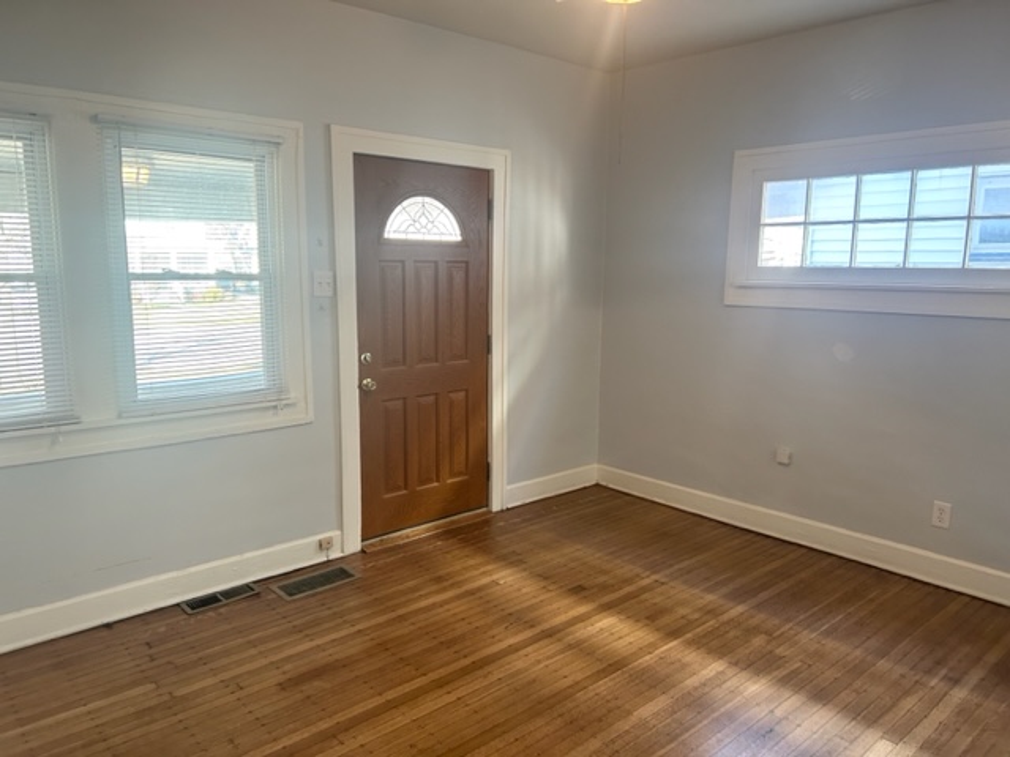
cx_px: 505
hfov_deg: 67.3
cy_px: 378
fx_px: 759
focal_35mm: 26
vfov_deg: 53.1
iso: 125
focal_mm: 5.7
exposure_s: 1/60
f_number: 1.5
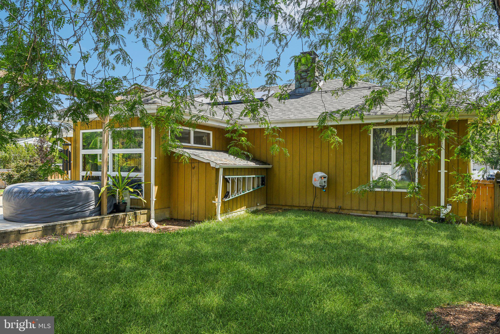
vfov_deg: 53.2
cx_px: 250
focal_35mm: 24
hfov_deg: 73.7
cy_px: 167
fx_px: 333
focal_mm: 24
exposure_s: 1/320
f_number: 8
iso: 400
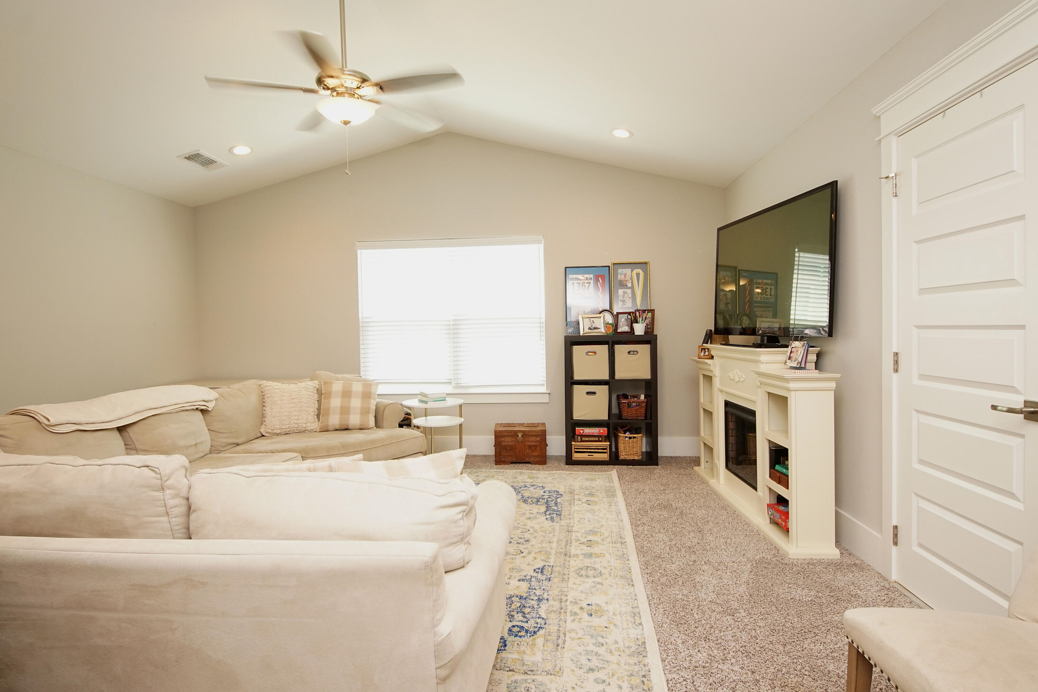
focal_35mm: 18
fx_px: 519
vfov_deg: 67.4
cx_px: 519
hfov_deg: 90.0
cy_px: 346
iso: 800
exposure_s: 1/60
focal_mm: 12
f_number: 4.5
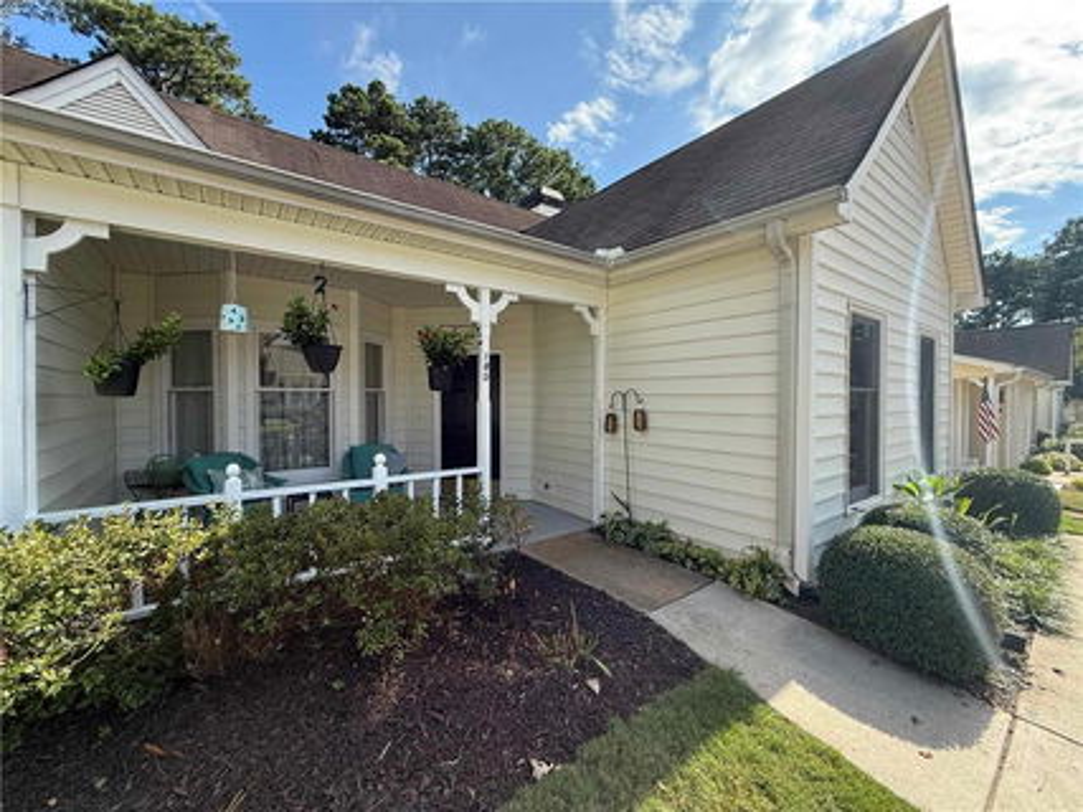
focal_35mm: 14
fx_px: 438
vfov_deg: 85.6
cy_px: 406
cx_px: 542
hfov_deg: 102.1
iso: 50
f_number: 2.2
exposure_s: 1/658
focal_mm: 2.22
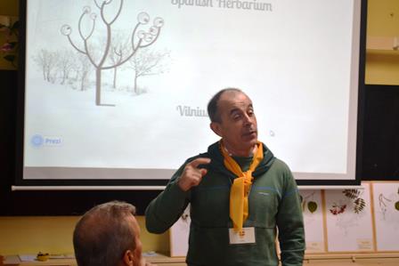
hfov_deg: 24.6
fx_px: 915
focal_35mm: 82
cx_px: 200
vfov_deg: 16.6
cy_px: 133
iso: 400
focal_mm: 55
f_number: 5.6
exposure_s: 1/40
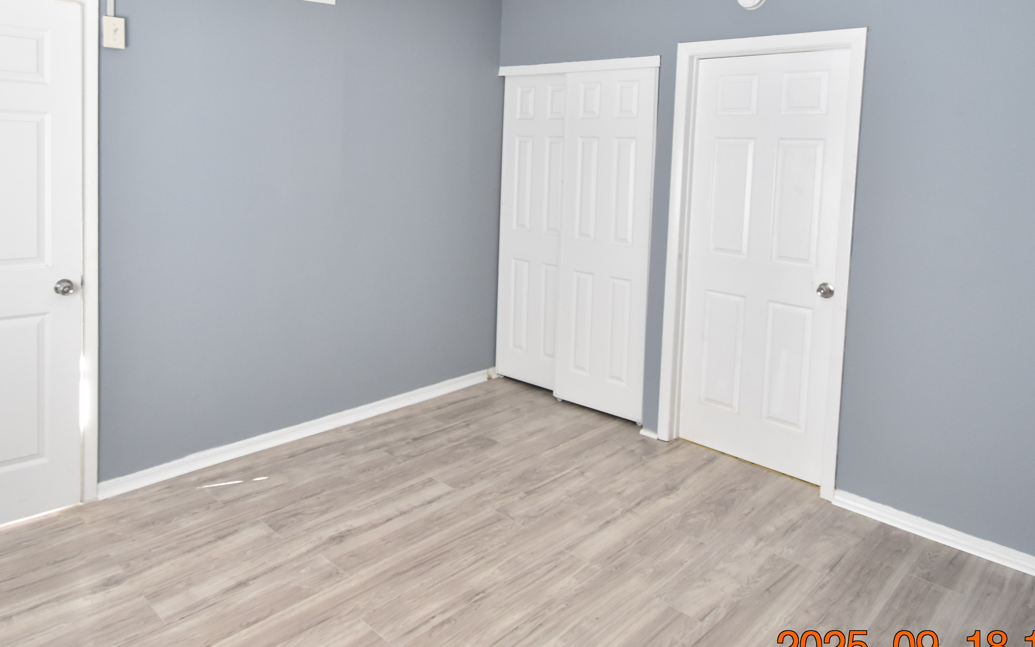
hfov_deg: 74.7
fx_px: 677
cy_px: 188
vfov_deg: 49.6
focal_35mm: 24
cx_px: 478
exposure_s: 1/125
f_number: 4
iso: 800
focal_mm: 10
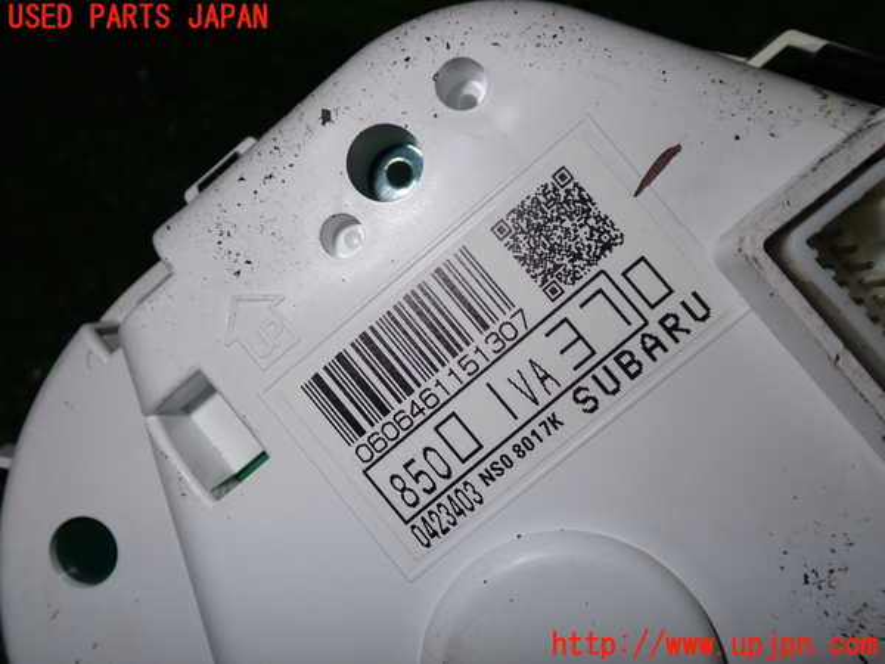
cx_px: 442
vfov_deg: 39.7
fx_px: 920
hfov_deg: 51.4
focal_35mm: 36
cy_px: 332
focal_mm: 6.37
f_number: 7.1
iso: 200
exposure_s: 1/40
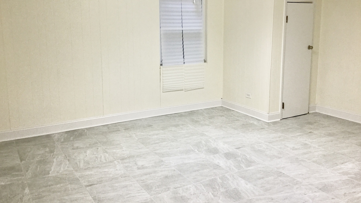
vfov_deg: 34.5
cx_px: 180
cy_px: 78
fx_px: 326
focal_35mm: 34
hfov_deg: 58.0
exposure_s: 1/30
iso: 40
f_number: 2.4
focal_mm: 3.3
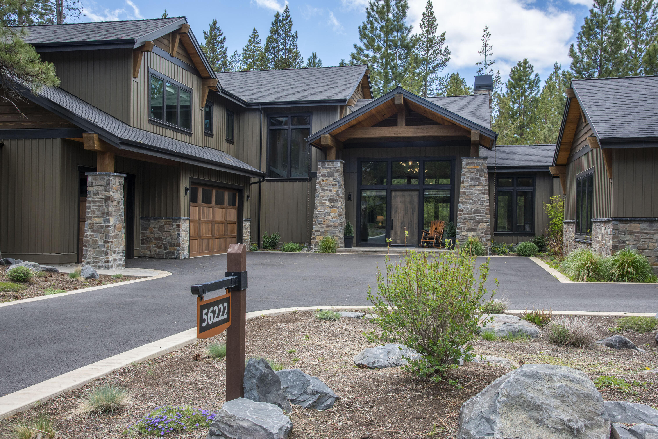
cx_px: 329
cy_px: 220
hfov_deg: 55.8
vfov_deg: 38.9
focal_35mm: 34
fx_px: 622
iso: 200
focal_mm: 34
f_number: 11
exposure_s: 1/125
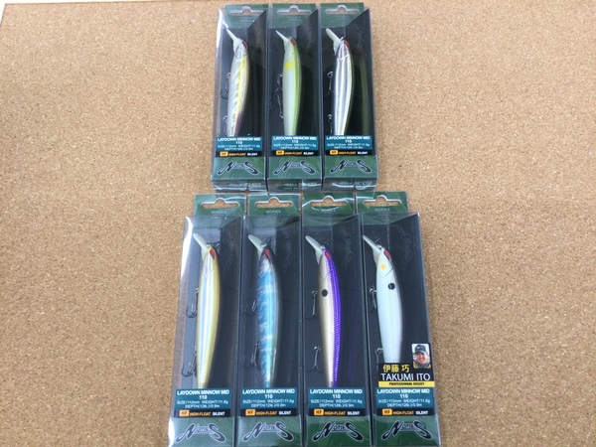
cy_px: 224
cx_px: 298
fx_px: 534
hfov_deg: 58.4
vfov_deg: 45.4
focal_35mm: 31
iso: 40
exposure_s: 1/30
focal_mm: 3.3
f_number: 2.4
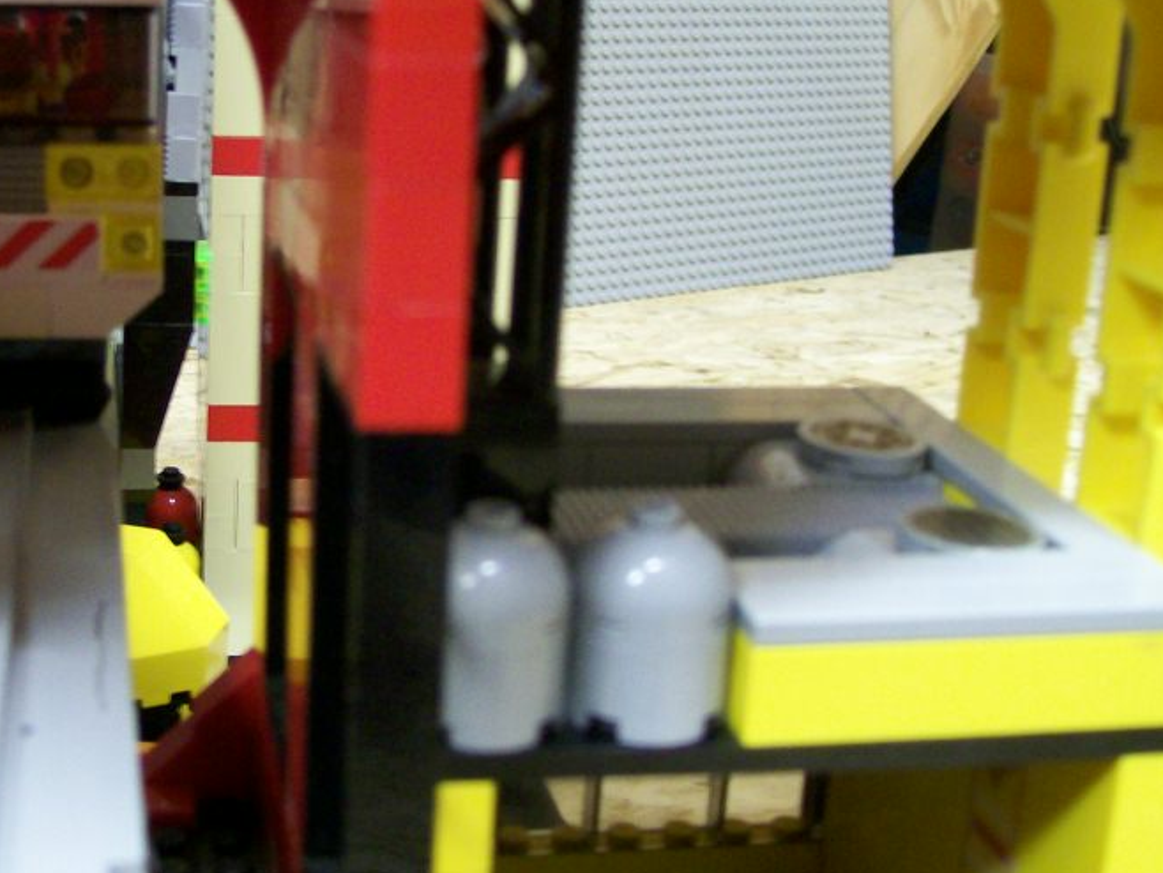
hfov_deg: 33.9
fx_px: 1882
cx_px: 350
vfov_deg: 26.1
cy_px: 346
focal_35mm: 56
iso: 160
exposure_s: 1/8
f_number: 2.7
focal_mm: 6
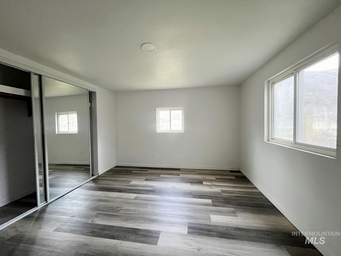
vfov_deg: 89.9
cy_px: 128
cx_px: 170
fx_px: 128
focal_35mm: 13
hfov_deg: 106.2
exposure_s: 1/60
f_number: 1.8
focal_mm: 1.57
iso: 1000
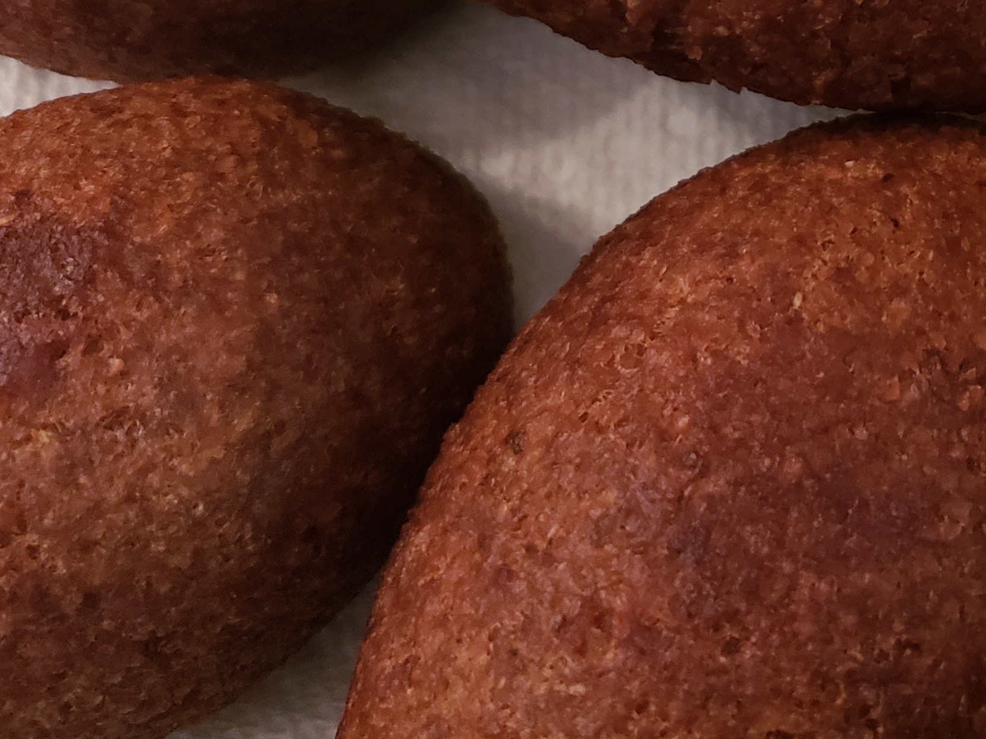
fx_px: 1794
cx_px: 1100
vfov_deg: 22.0
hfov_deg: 27.9
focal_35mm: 63
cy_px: -71
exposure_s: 1/20
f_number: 1.5
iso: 250
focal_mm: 4.3
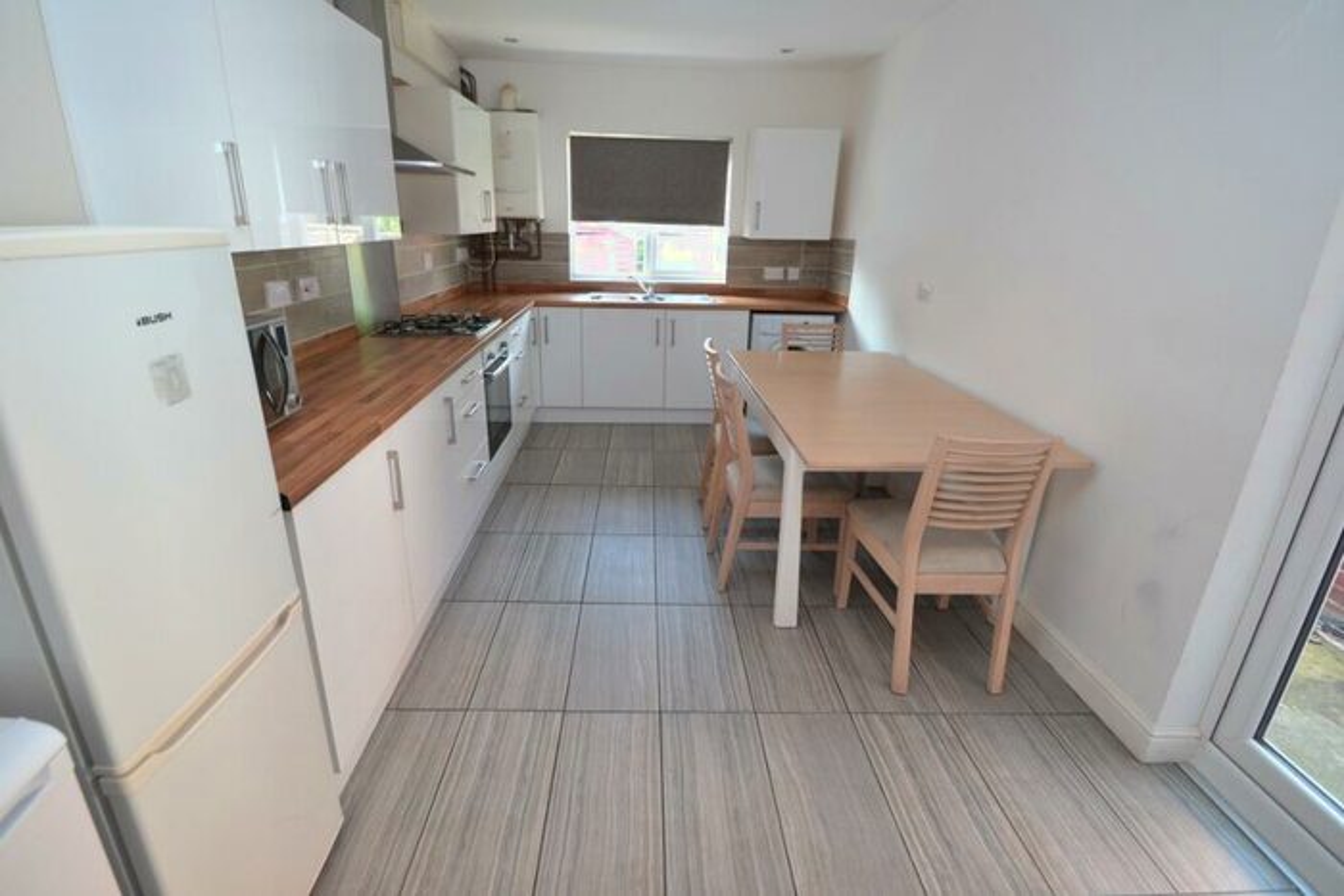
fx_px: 616
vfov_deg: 72.1
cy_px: 448
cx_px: 672
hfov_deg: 95.0
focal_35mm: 16
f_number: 3.5
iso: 560
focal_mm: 11
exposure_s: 1/60
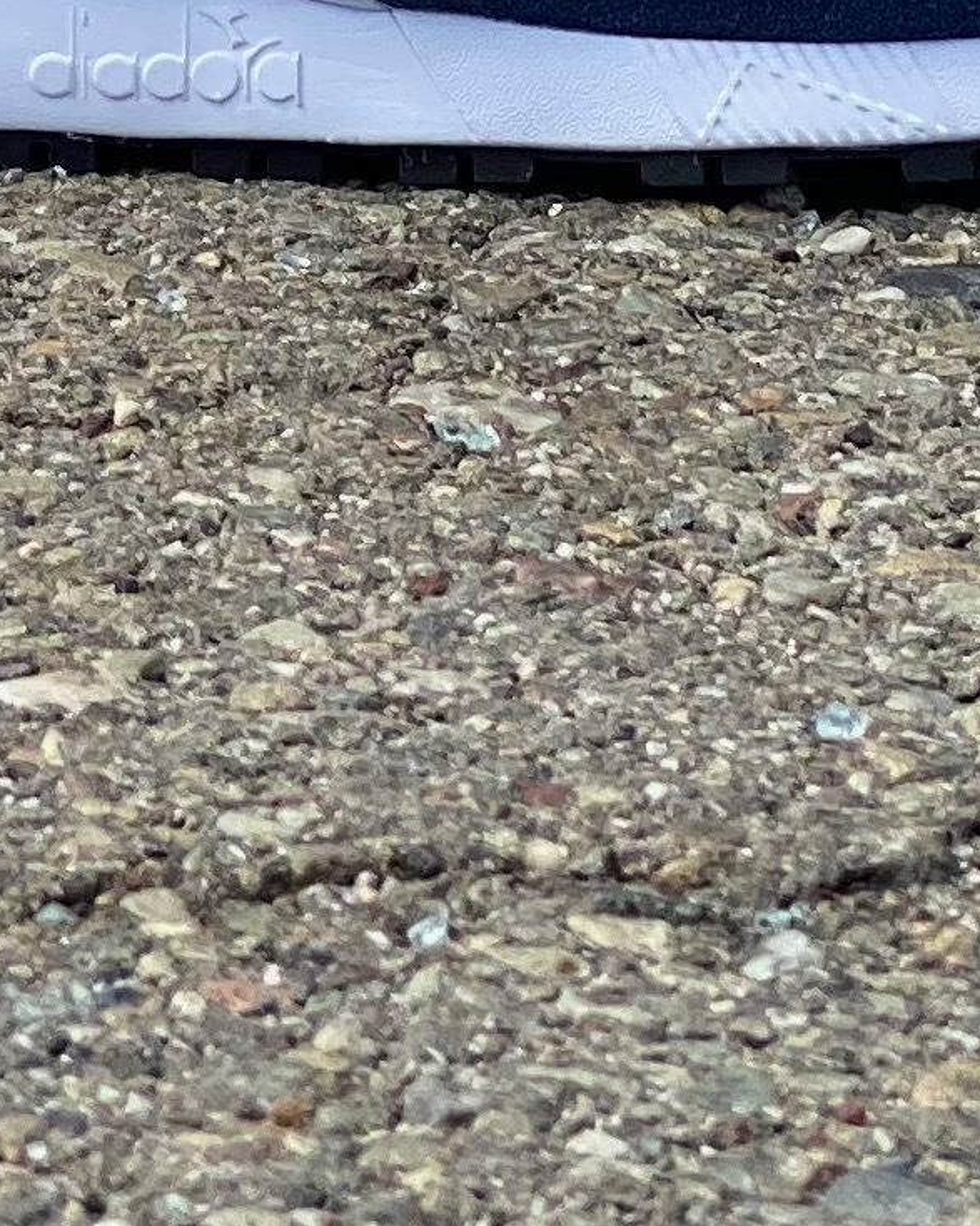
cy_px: -1899
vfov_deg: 6.5
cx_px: -154
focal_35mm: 279
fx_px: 10117
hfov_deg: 5.5
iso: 20
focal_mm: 6
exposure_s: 1/841
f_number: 2
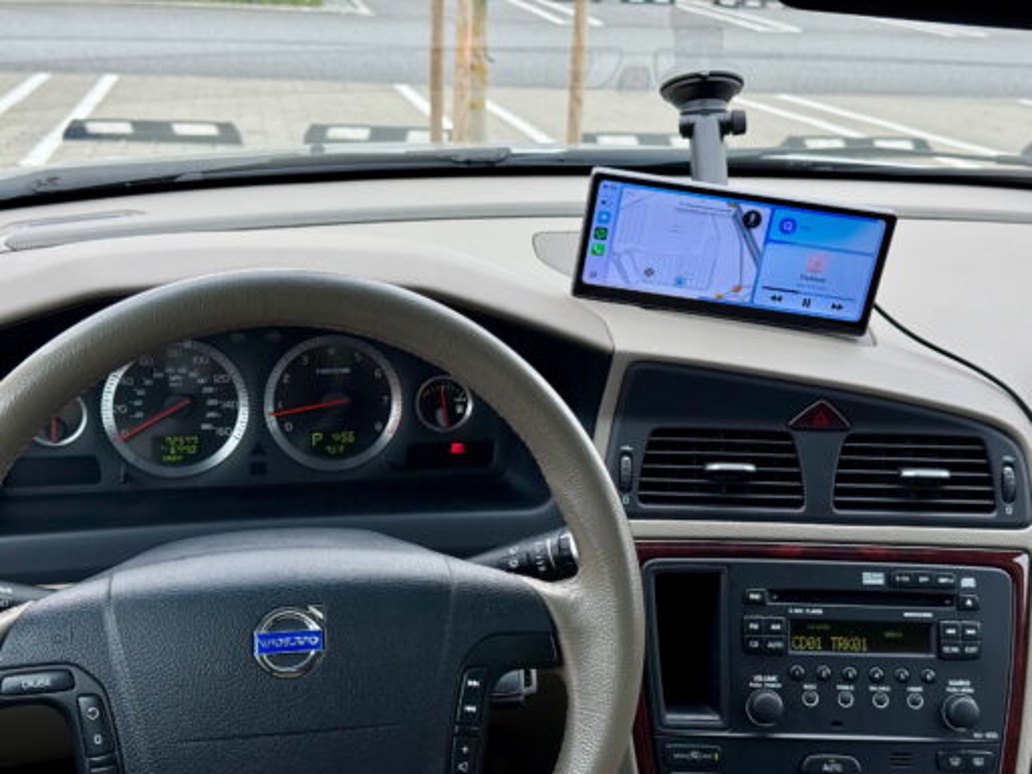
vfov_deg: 30.3
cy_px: 387
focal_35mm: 48
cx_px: 516
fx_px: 1431
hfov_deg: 39.7
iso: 80
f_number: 1.78
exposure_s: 1/407
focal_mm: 6.76
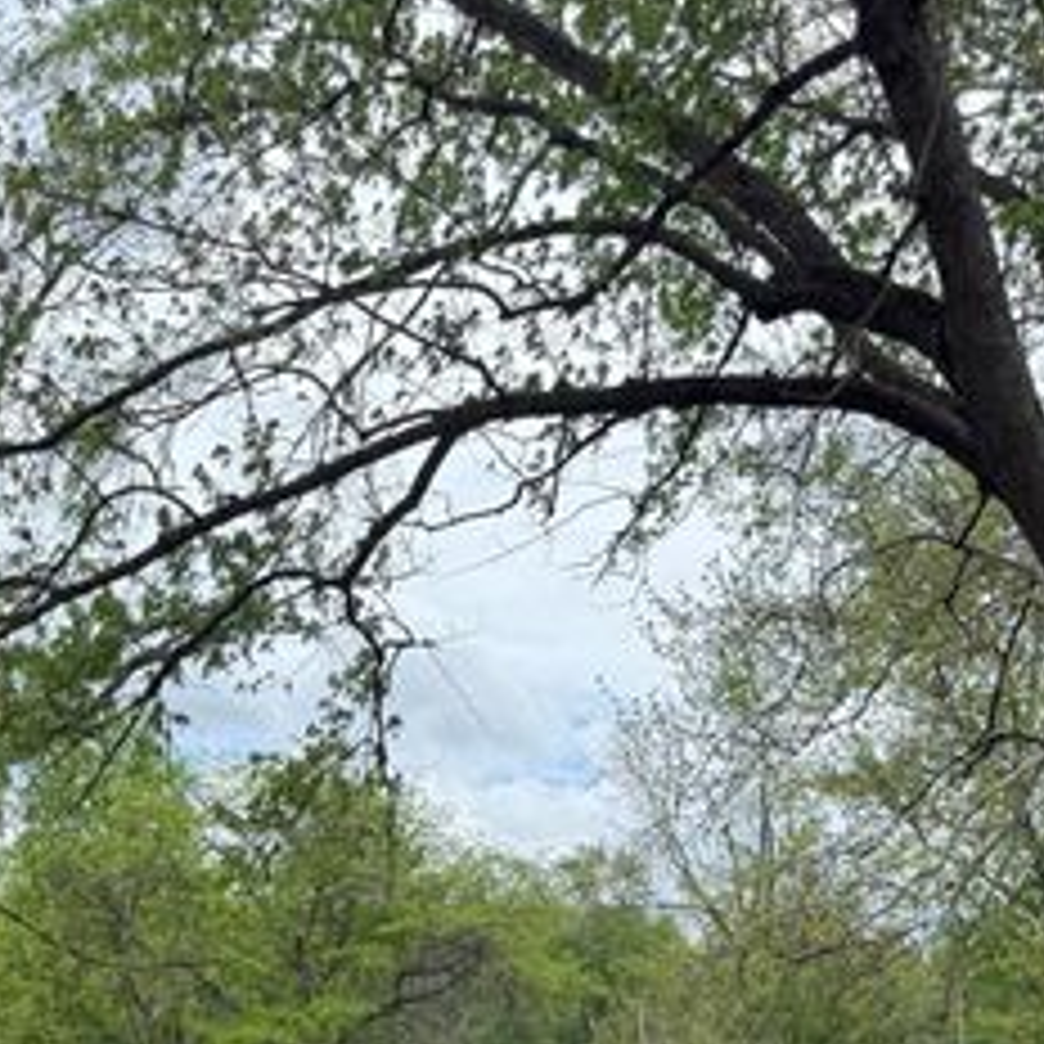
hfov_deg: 28.1
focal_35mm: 61
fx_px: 2081
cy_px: 1253
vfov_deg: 25.3
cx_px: 630
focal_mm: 6.76
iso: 80
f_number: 1.78
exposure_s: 1/2445
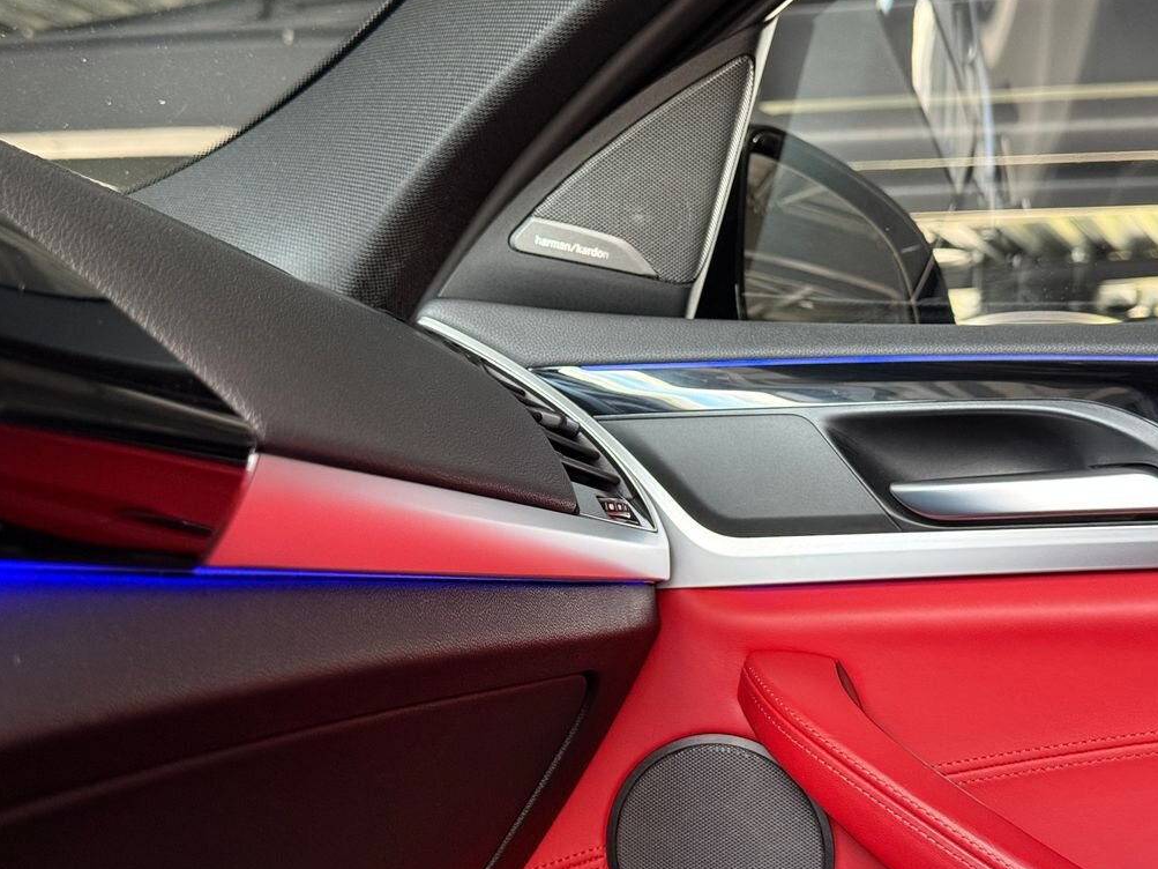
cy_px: 437
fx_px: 1639
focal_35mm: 49
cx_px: 570
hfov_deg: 38.9
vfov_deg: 29.7
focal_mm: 6.76
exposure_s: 1/40
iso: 400
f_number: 1.78
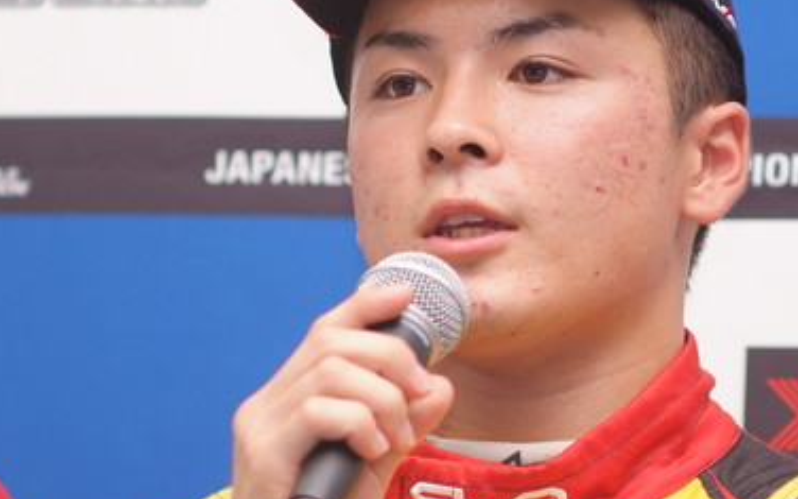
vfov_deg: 4.3
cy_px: 289
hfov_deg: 6.8
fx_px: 6698
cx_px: 478
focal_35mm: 308
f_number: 2.5
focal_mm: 105
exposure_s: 1/250
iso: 400
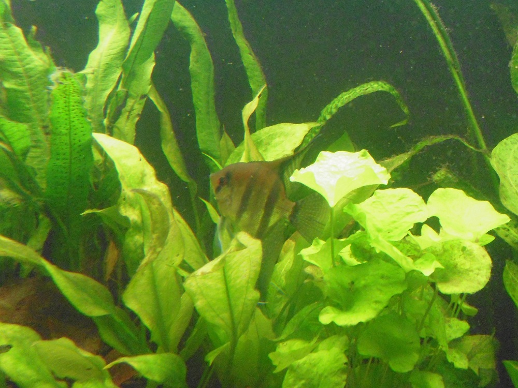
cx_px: 259
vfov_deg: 40.7
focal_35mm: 35
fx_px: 524
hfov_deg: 52.6
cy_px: 194
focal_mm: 6.4
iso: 800
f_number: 3.5
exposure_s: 1/30
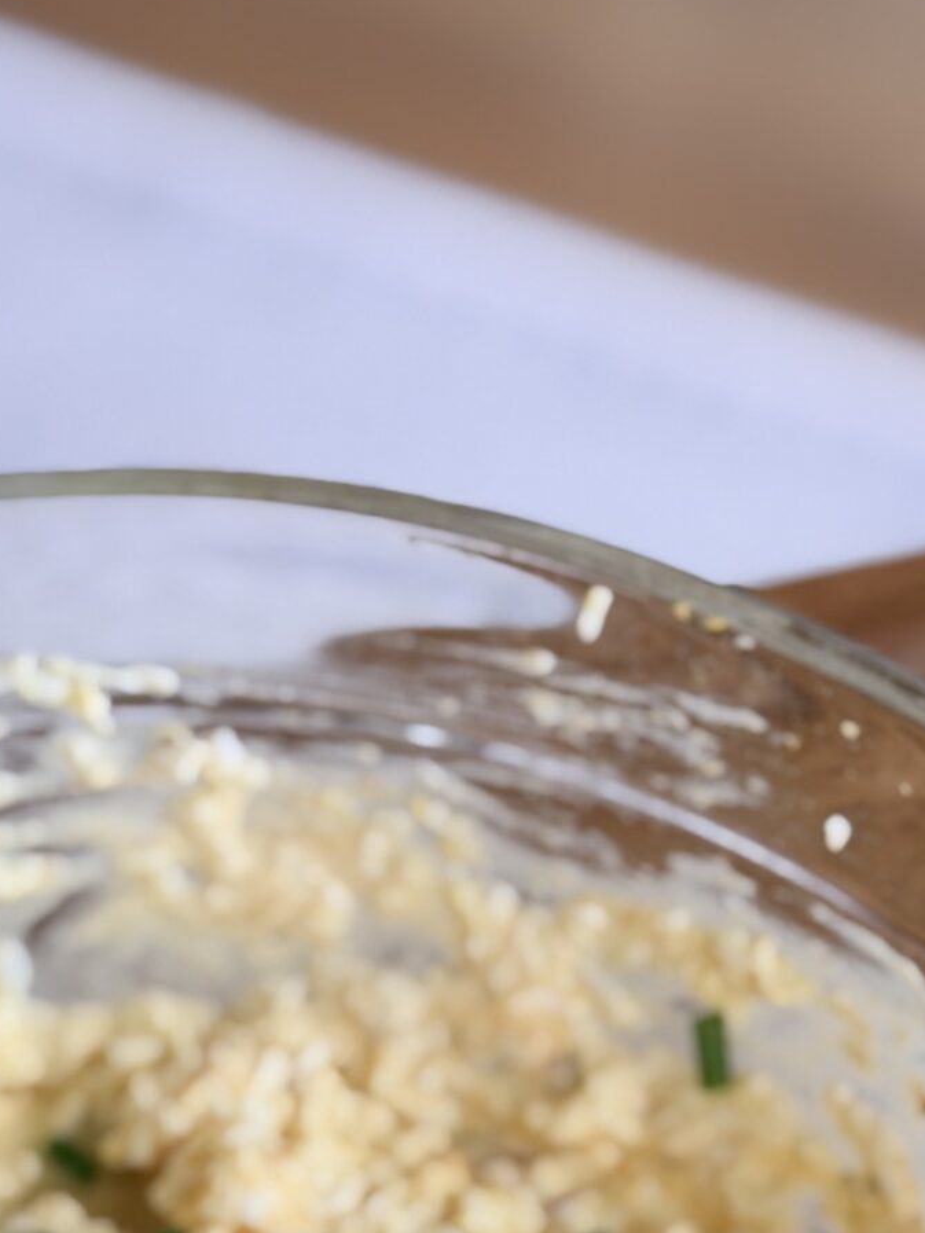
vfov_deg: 14.0
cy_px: 1475
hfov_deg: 10.8
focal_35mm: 137
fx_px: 4880
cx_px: 78
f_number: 1.78
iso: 80
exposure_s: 1/120
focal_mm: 6.76
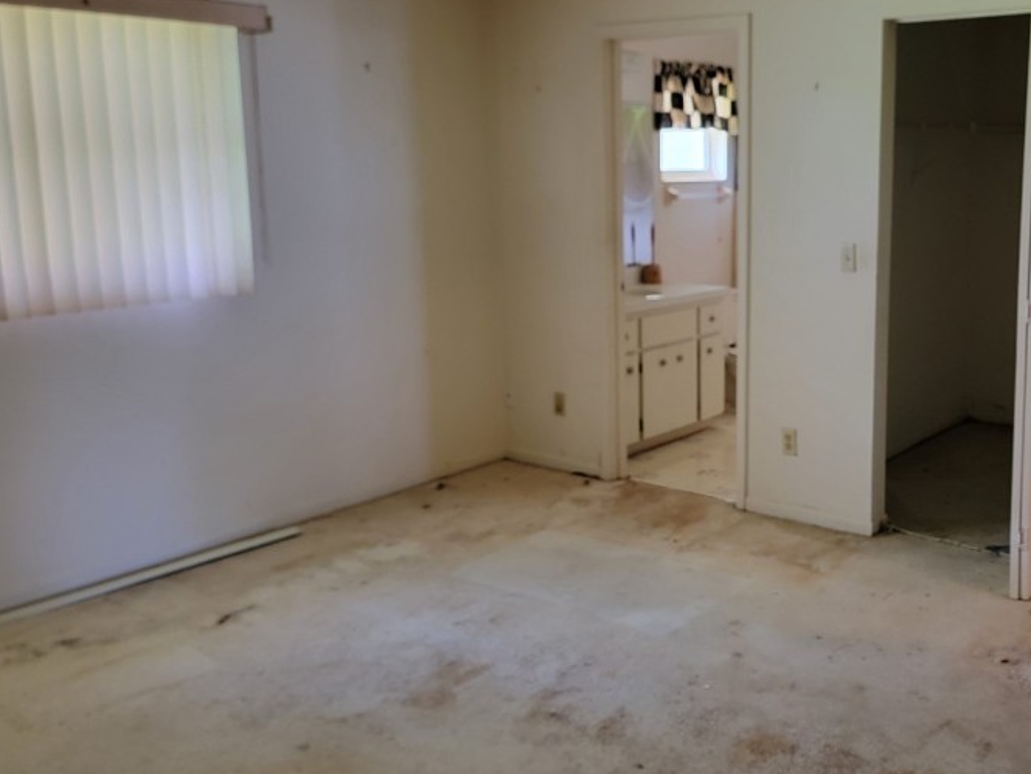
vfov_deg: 38.6
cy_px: 329
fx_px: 1102
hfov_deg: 49.1
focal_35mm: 37
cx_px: 703
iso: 400
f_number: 1.8
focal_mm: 6.7
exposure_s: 1/40
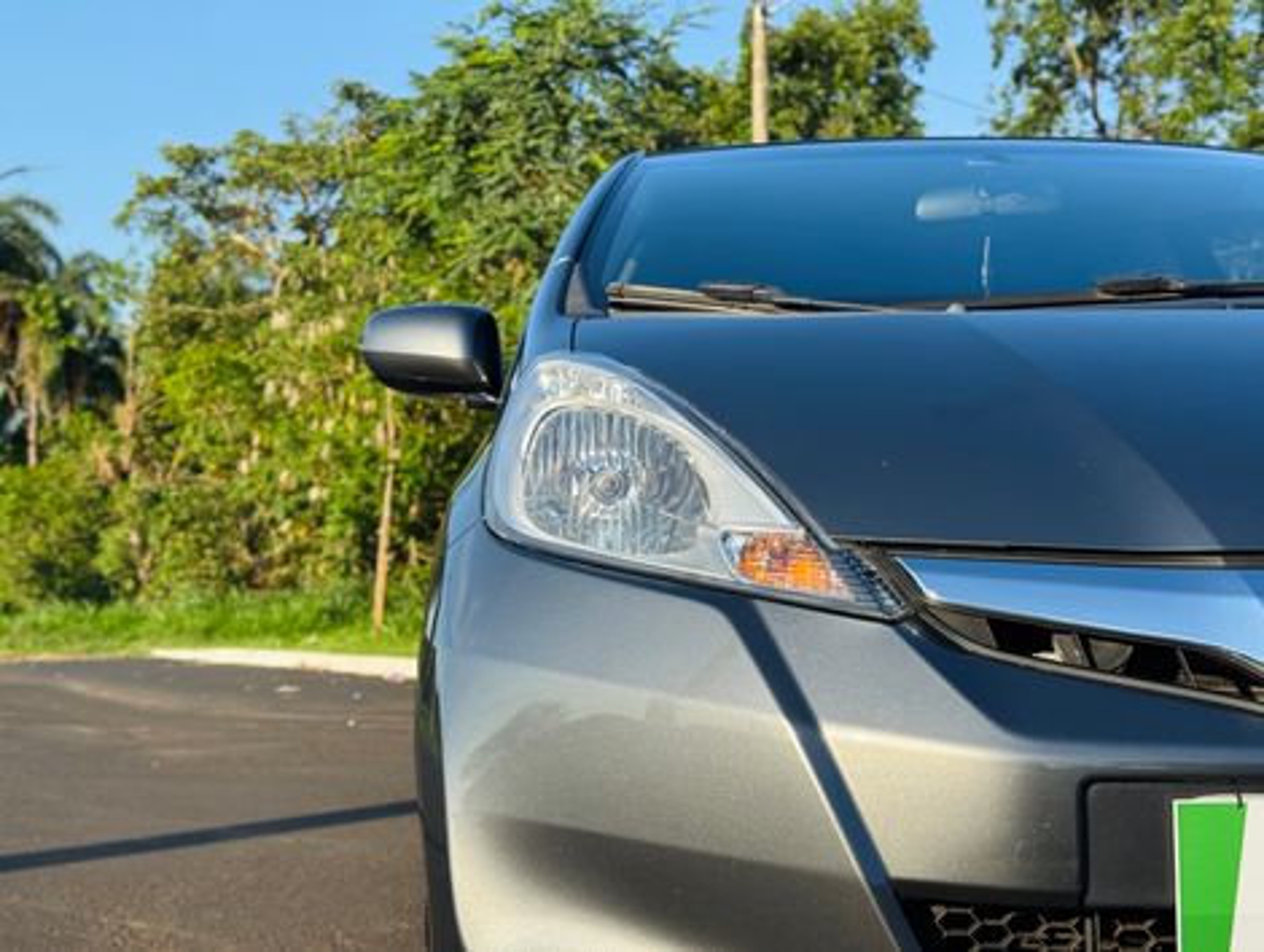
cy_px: 476
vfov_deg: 30.3
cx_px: 632
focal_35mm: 48
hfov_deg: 39.6
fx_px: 1755
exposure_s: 1/2110
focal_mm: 6.76
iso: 64
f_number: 1.78
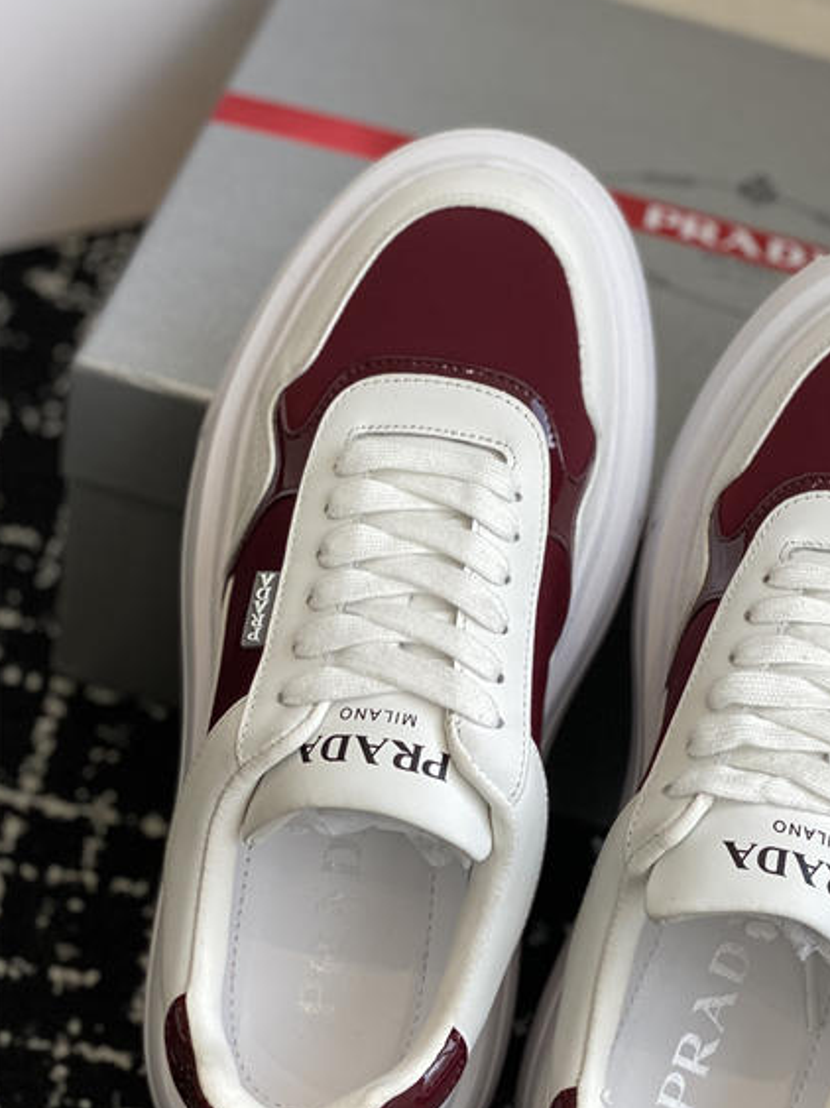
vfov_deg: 24.4
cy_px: 537
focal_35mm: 80
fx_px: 2559
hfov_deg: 18.3
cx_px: 627
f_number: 2
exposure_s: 1/189
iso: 20
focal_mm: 6
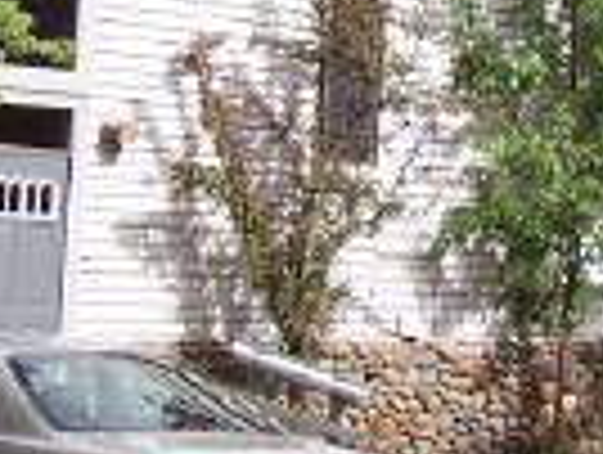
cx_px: 562
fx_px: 2443
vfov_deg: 10.6
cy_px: 65
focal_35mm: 140
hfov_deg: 13.9
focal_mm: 5.6
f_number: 5.6
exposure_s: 1/350
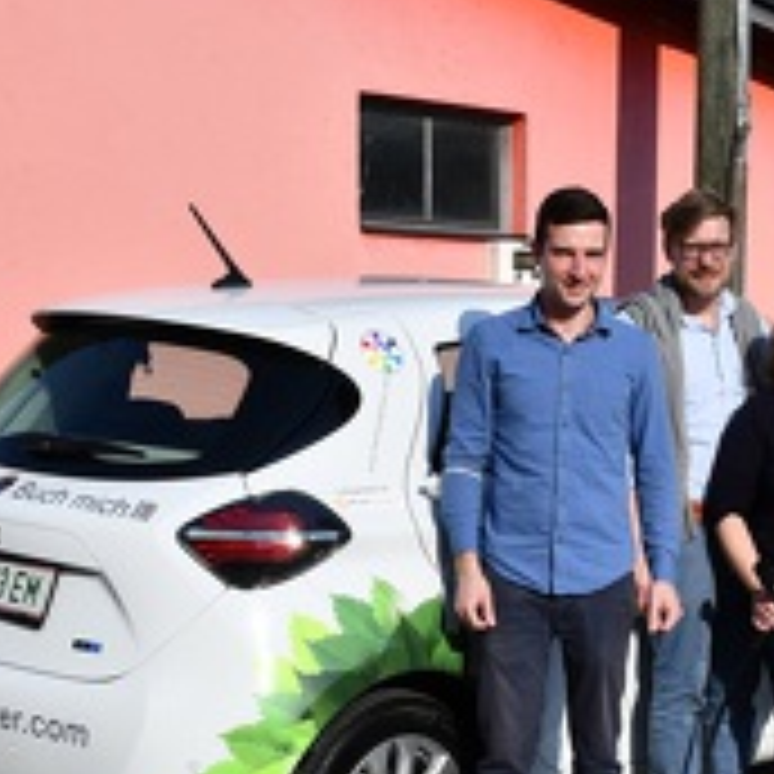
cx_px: 684
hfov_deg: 22.0
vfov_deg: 22.4
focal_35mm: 77
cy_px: 502
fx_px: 1948
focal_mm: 26
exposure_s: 1/640
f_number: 13
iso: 400
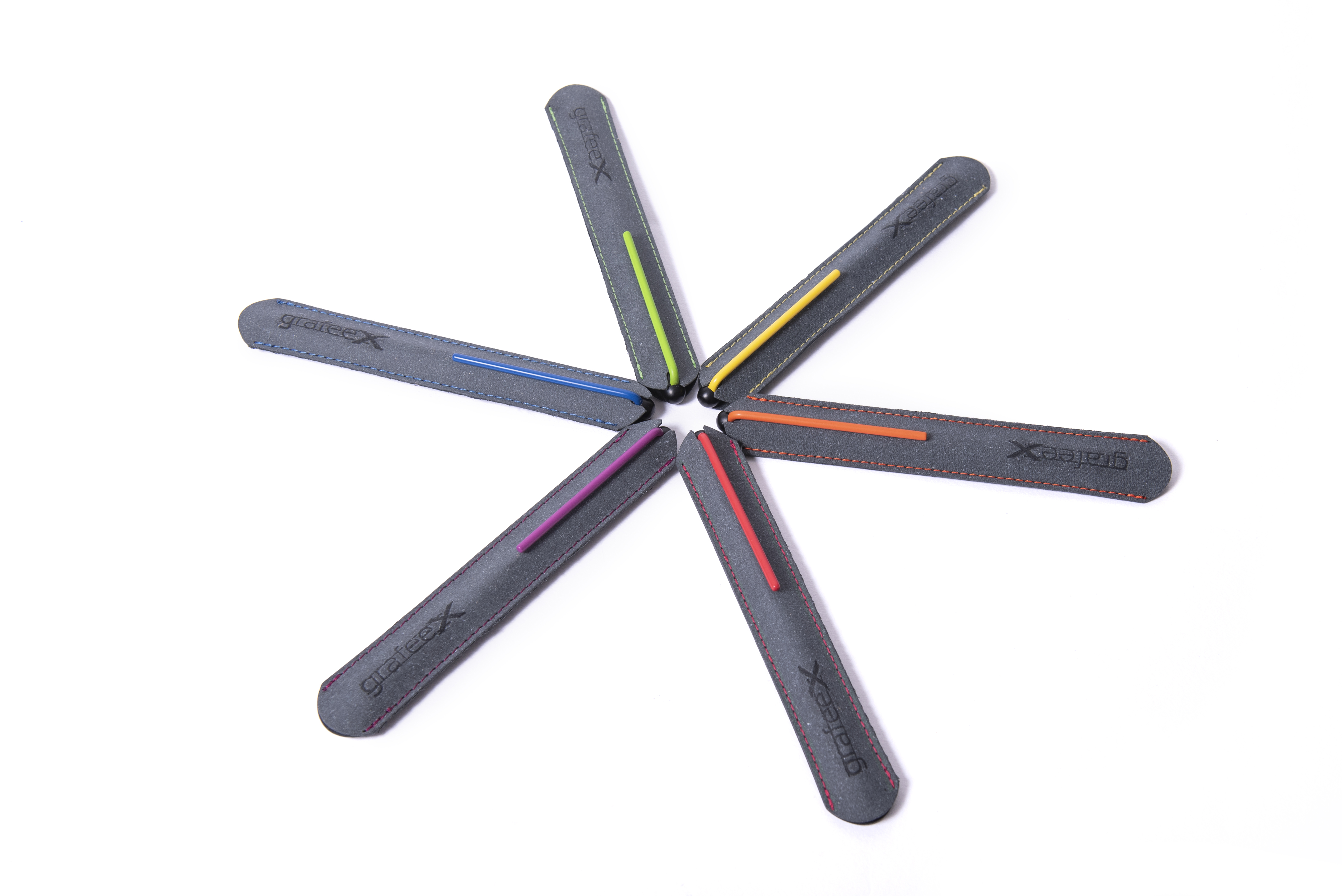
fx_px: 1417
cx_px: 671
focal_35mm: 38
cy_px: 448
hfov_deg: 50.7
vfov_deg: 35.1
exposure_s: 1/200
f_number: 9
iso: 250
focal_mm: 38
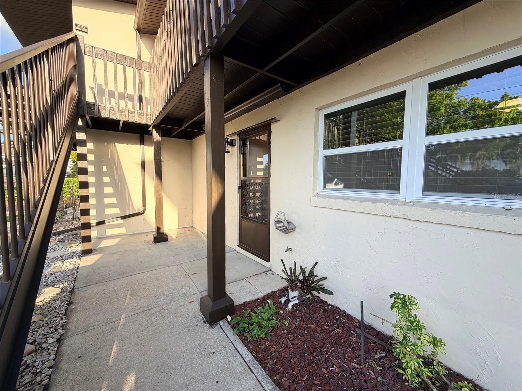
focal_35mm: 14
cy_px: 196
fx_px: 211
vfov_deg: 85.7
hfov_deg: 102.1
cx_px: 261
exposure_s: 1/241
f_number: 2.2
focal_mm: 2.22
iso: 40
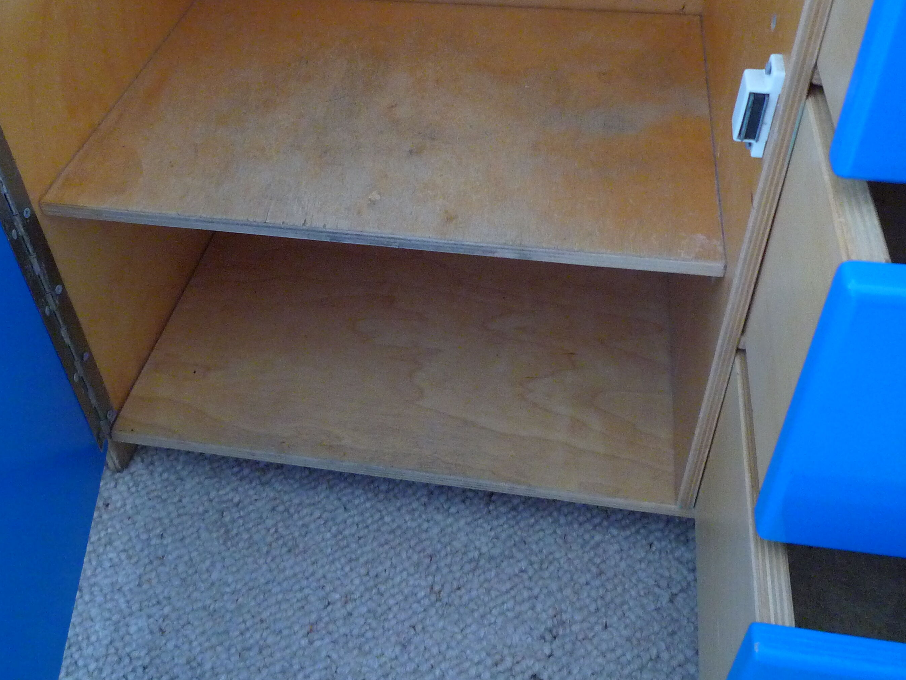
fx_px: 890
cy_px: 223
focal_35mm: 34
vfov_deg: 41.2
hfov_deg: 53.9
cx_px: 410
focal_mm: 4.4
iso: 400
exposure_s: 1/8
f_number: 2.8
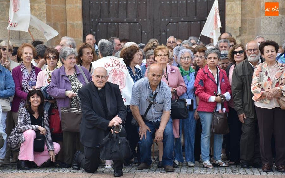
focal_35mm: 131
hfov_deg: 16.0
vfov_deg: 10.0
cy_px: 91
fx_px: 1014
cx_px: 142
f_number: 5.3
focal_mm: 85
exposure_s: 1/160
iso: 200
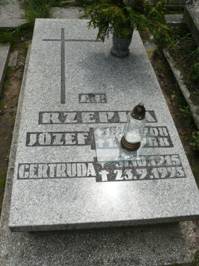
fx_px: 268
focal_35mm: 35
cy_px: 133
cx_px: 100
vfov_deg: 52.6
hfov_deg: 40.7
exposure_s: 1/400
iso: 100
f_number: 7.1
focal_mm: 7.4
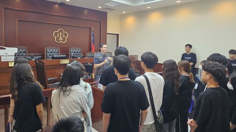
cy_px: 56
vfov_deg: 44.3
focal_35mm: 26
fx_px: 163
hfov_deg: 71.9
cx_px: 120
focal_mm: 6.3
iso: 400
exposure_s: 1/120
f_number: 1.7
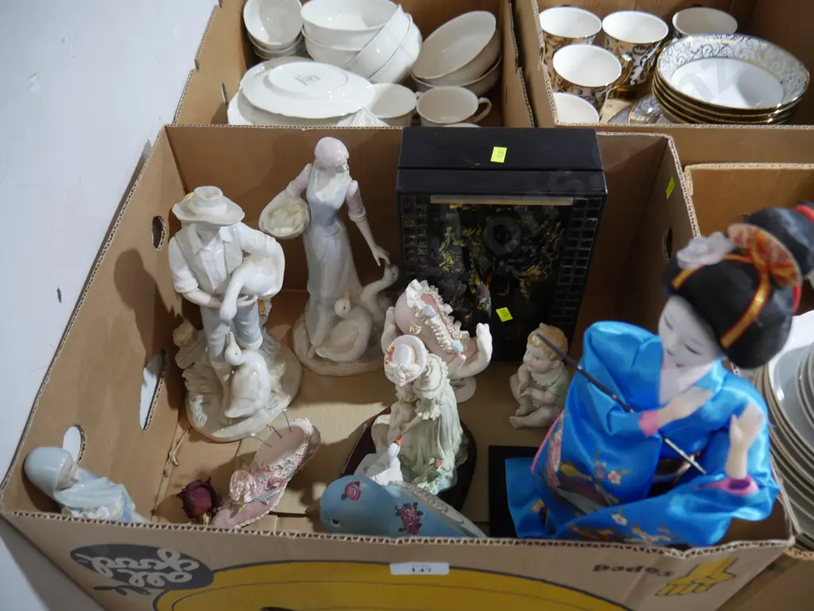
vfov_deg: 49.8
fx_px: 659
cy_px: 306
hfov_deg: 63.4
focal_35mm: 28
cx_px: 407
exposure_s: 1/60
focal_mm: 14
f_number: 3.5
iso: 1000
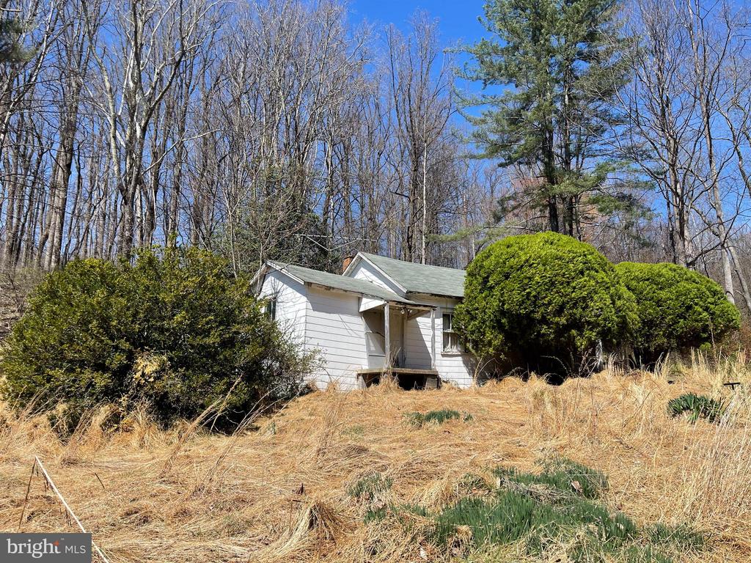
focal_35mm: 25
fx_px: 542
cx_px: 376
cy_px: 282
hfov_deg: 69.4
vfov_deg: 54.9
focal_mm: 5.1
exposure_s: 1/2717
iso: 32
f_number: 1.6
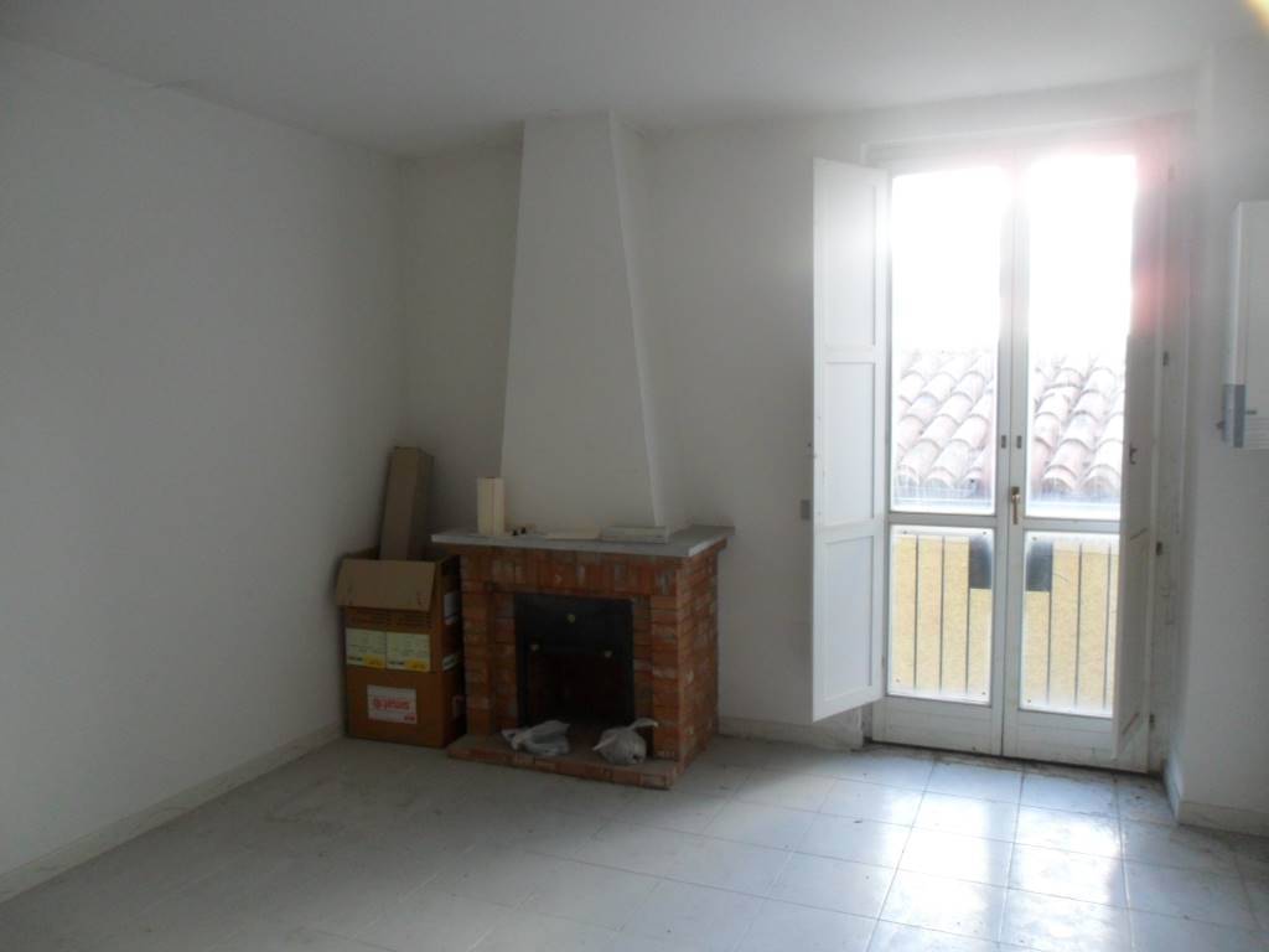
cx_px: 634
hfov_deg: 65.3
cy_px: 476
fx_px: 990
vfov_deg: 51.4
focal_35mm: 27
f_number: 3.5
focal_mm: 4.9
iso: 200
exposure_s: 1/60
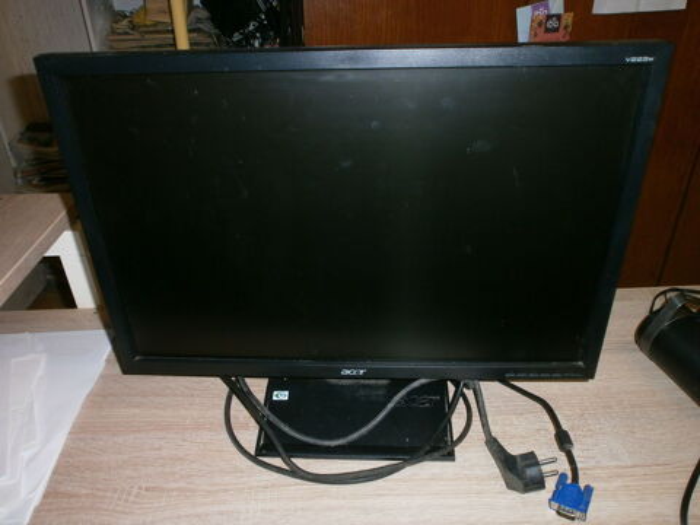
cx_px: 350
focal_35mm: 27
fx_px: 546
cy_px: 262
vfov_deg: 51.4
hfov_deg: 65.3
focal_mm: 4.8
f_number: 2.9
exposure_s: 1/30
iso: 125
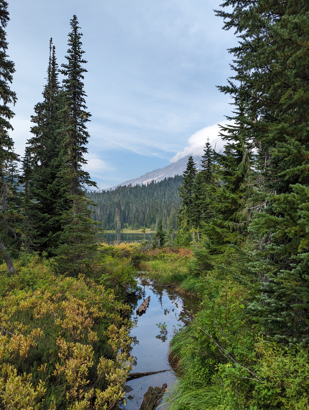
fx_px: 285
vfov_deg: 71.5
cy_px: 205
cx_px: 154
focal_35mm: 24
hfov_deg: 56.9
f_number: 1.85
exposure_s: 1/1639
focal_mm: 6.81
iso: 44
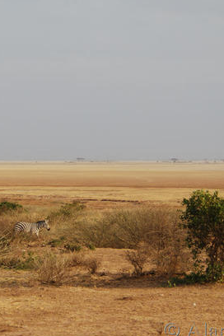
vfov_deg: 10.0
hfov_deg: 6.7
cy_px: 157
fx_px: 1923
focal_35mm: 206
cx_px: 68
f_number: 4.5
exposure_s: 1/320
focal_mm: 80
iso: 100
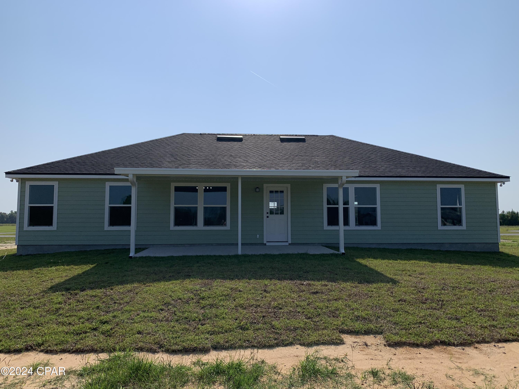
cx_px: 260
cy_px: 194
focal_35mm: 26
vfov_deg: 53.1
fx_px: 390
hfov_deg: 67.3
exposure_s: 1/6452
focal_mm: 4.25
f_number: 1.8
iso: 25
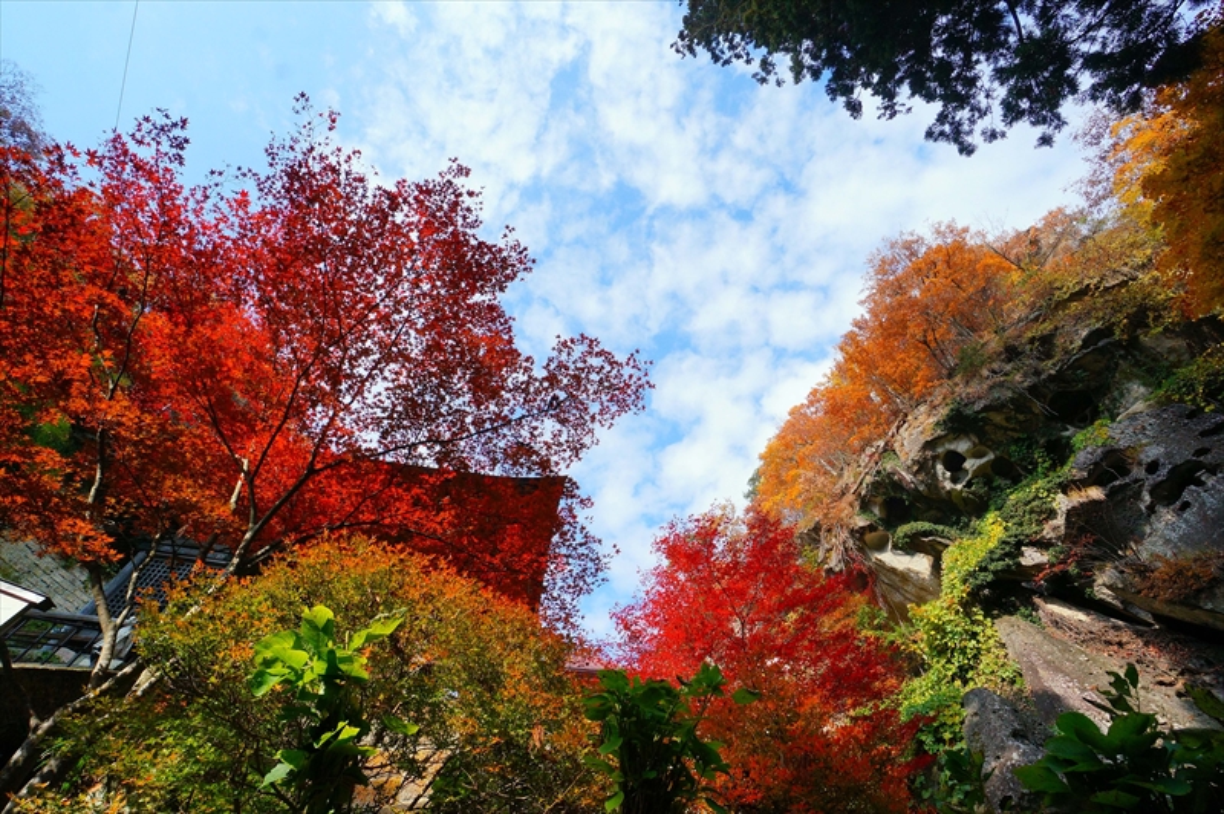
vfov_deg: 77.2
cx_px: 612
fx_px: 510
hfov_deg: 100.4
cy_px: 407
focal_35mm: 15
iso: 400
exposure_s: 1/400
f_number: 11
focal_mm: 10
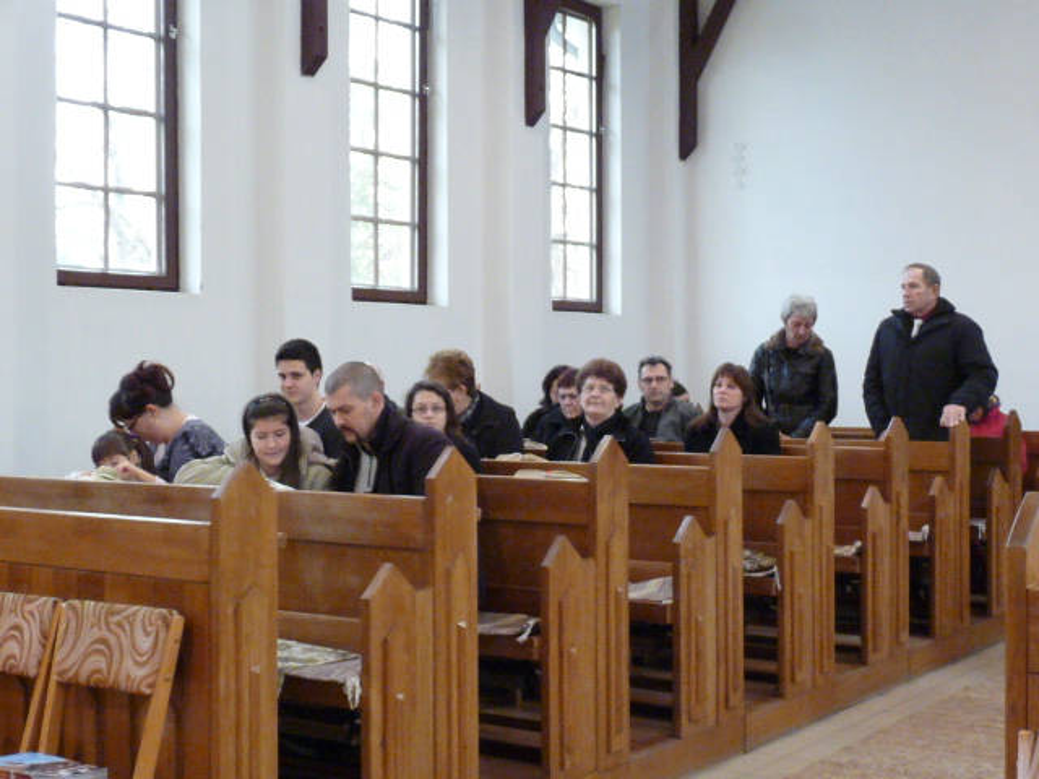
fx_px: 1501
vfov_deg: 29.1
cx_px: 520
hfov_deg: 38.2
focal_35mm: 50
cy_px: 390
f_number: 2.8
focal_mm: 5
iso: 400
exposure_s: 1/20
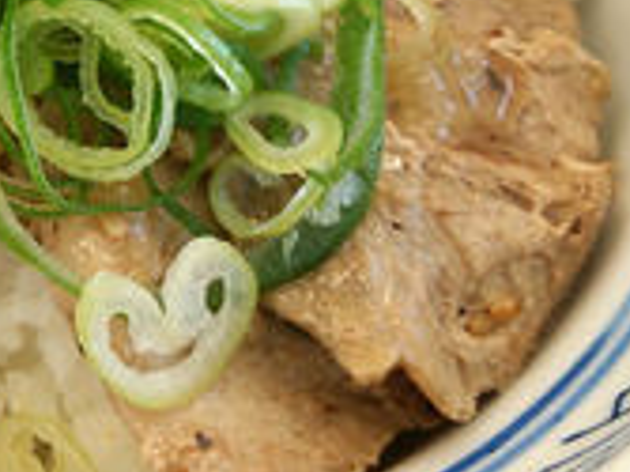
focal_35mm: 72
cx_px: 38
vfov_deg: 19.8
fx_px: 1309
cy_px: -8
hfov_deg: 26.0
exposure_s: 1/71
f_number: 1.94
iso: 40
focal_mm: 4.06
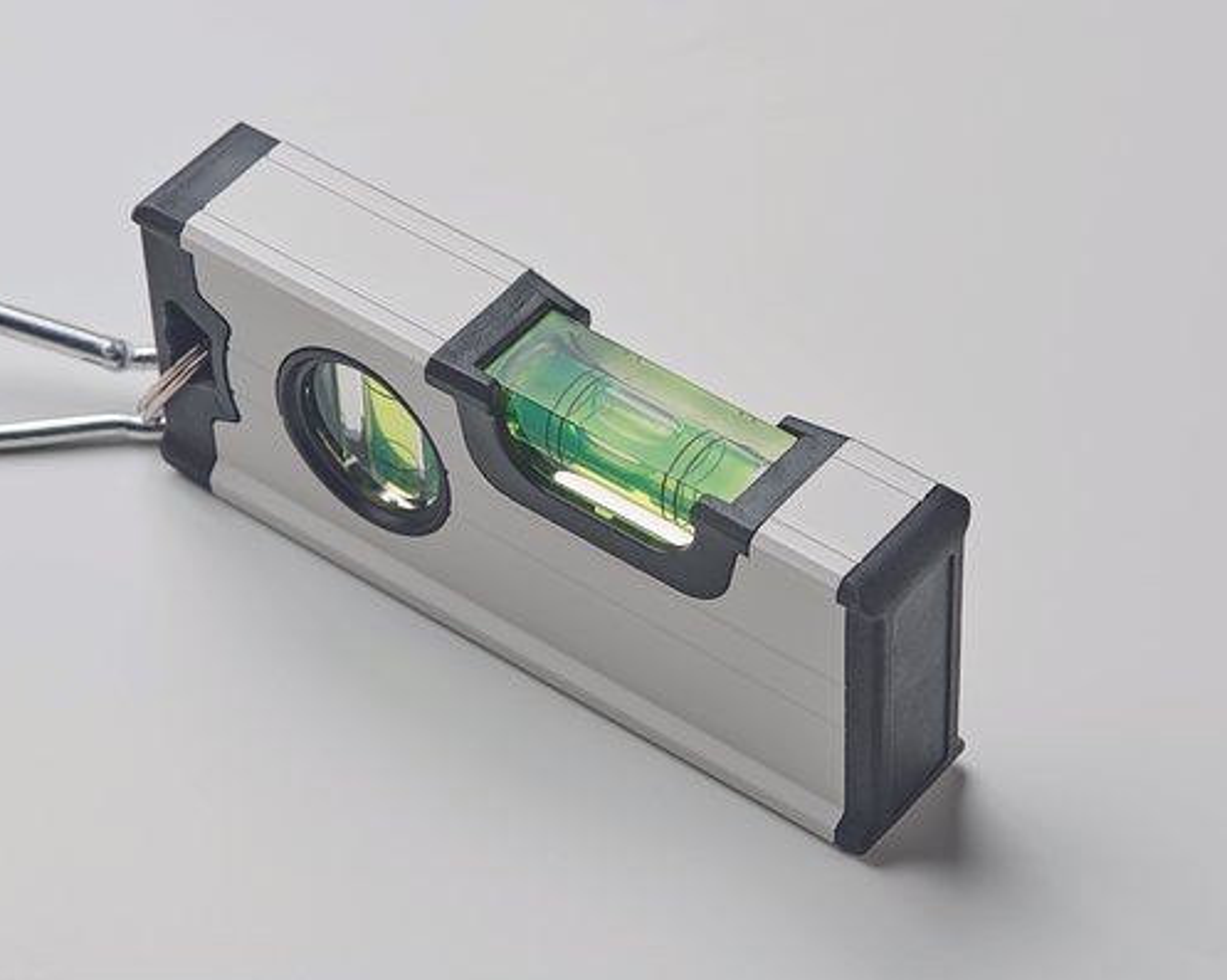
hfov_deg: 16.2
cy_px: 491
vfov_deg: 12.9
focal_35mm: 119
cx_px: 676
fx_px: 4319
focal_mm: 105
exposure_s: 1/125
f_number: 18
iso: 100
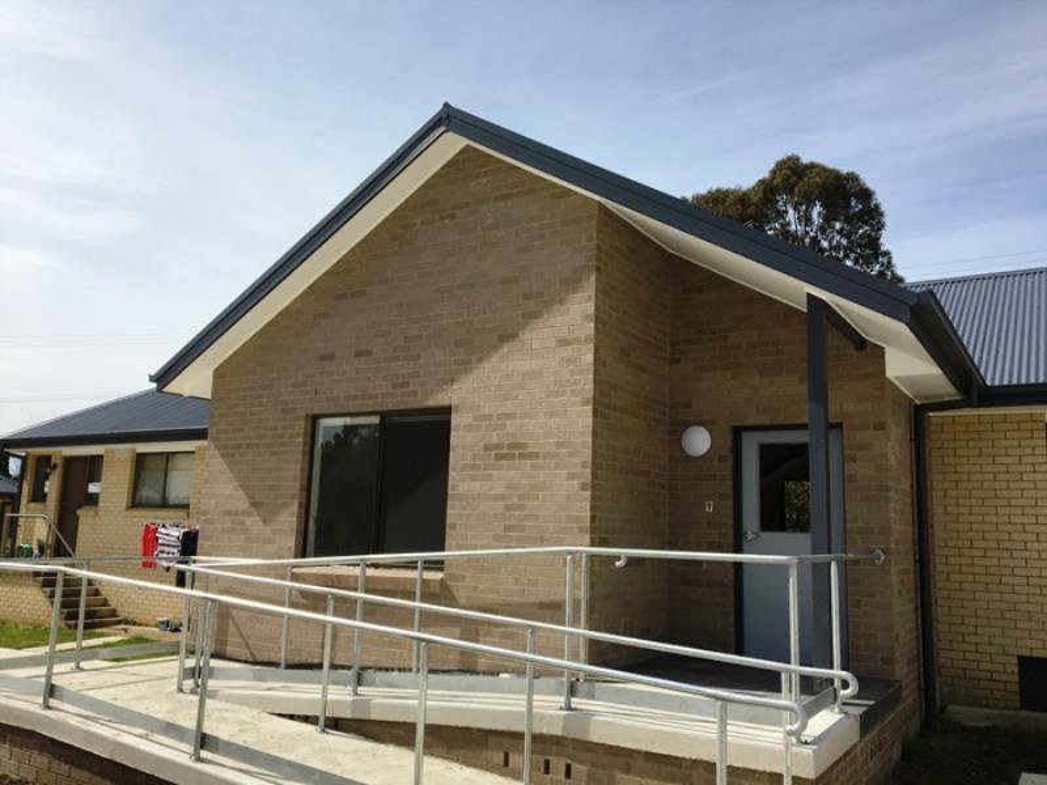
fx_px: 877
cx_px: 524
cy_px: 392
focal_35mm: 29
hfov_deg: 61.7
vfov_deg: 48.2
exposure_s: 1/1972
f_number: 2.2
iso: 25
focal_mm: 4.15
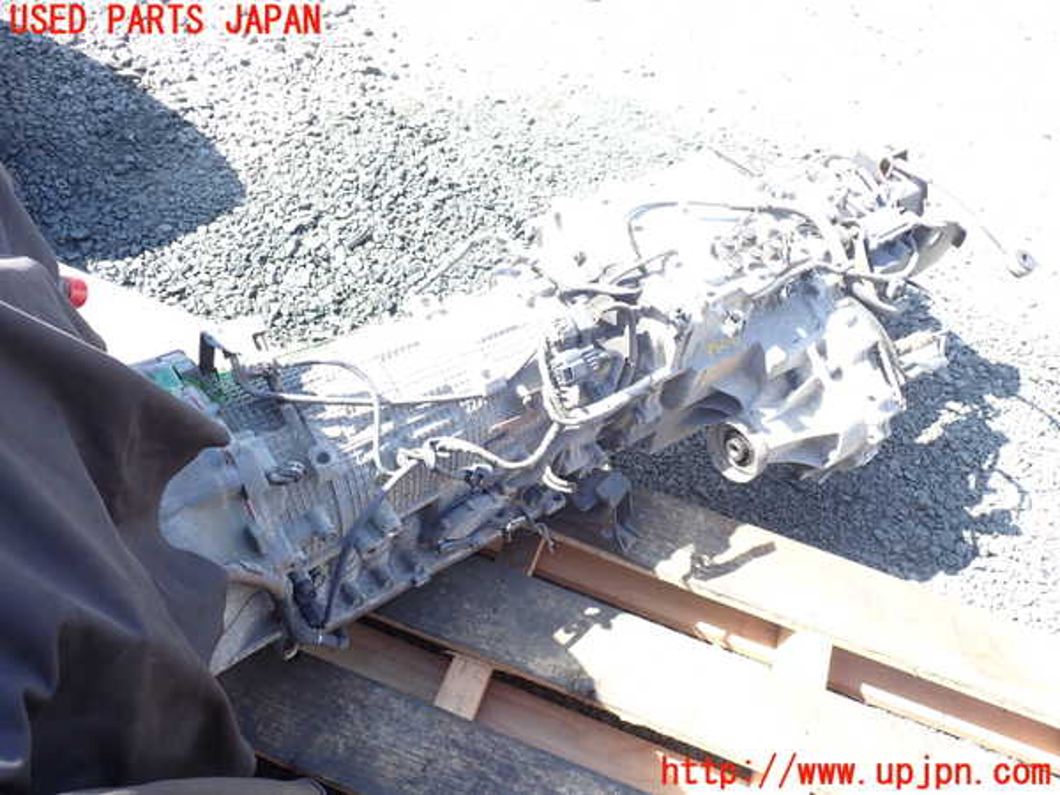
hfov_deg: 60.0
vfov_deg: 46.8
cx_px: 530
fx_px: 919
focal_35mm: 30
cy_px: 398
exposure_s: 1/100
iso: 100
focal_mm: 5.4
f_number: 3.2
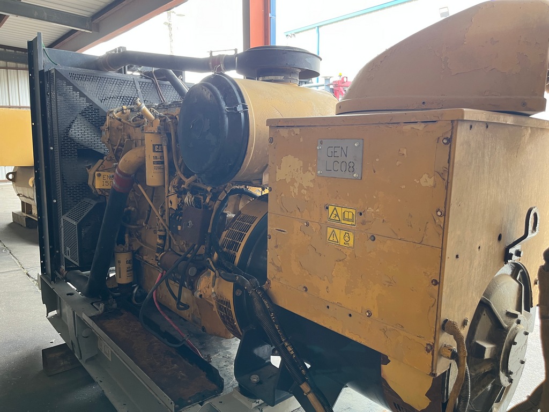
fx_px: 412
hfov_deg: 67.3
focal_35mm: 26
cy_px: 206
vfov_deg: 53.1
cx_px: 274
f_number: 1.6
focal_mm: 5.1
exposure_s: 1/78
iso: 125
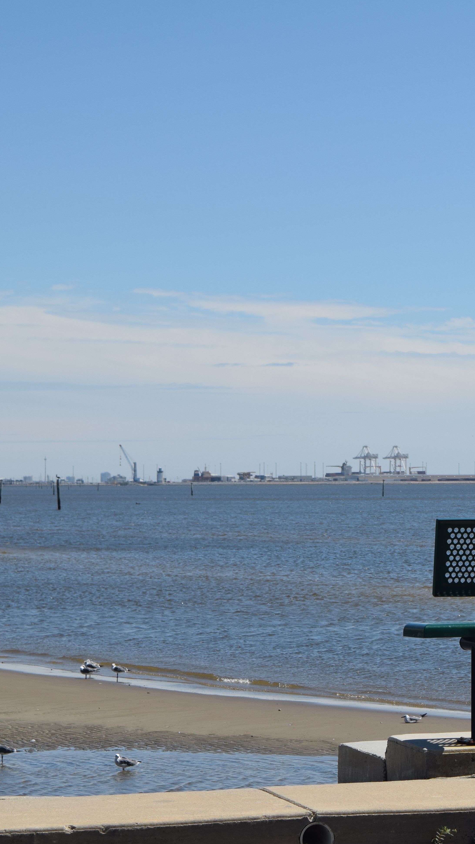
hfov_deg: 10.2
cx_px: 535
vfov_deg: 18.3
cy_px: 413
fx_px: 2620
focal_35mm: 117
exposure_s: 1/320
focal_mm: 48
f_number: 9
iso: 200
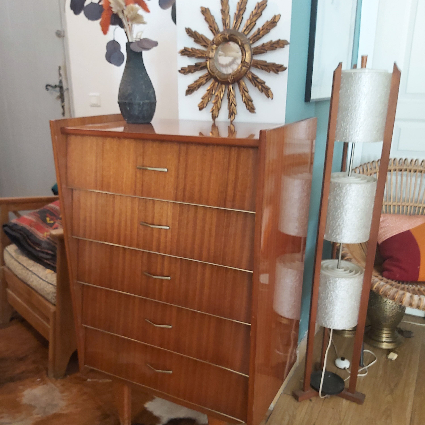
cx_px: 210
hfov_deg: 52.5
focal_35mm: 31
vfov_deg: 52.2
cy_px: 254
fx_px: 431
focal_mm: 3.92
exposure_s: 1/20
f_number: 1.7
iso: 640
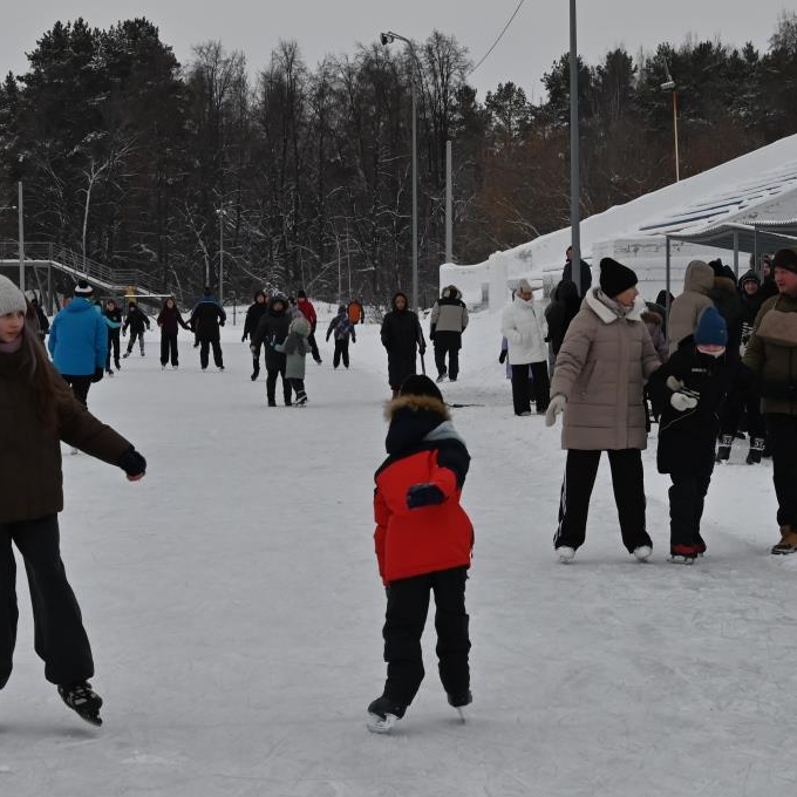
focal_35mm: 105
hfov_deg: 16.6
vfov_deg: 16.6
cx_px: 410
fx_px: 2735
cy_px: 399
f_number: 11
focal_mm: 55
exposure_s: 1/400
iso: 640
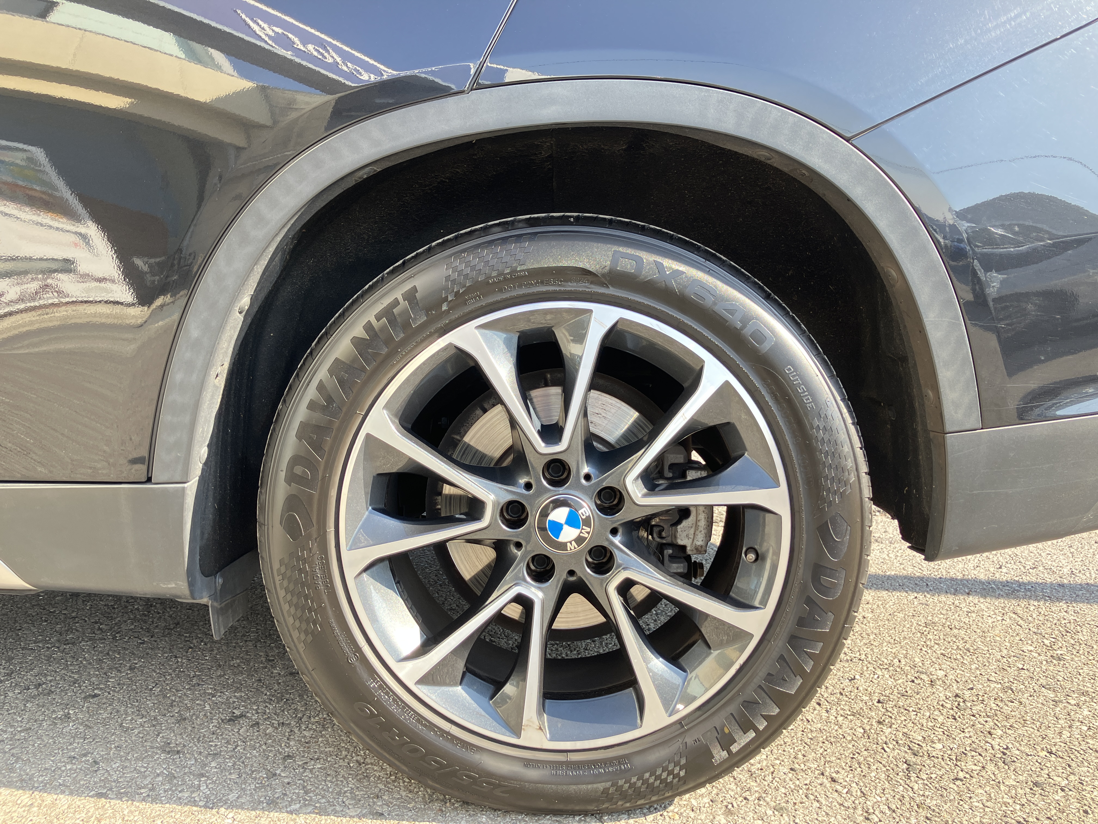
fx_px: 888
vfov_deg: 49.7
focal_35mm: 28
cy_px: 412
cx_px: 549
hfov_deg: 63.4
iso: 40
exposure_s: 1/163
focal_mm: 3.99
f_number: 1.8
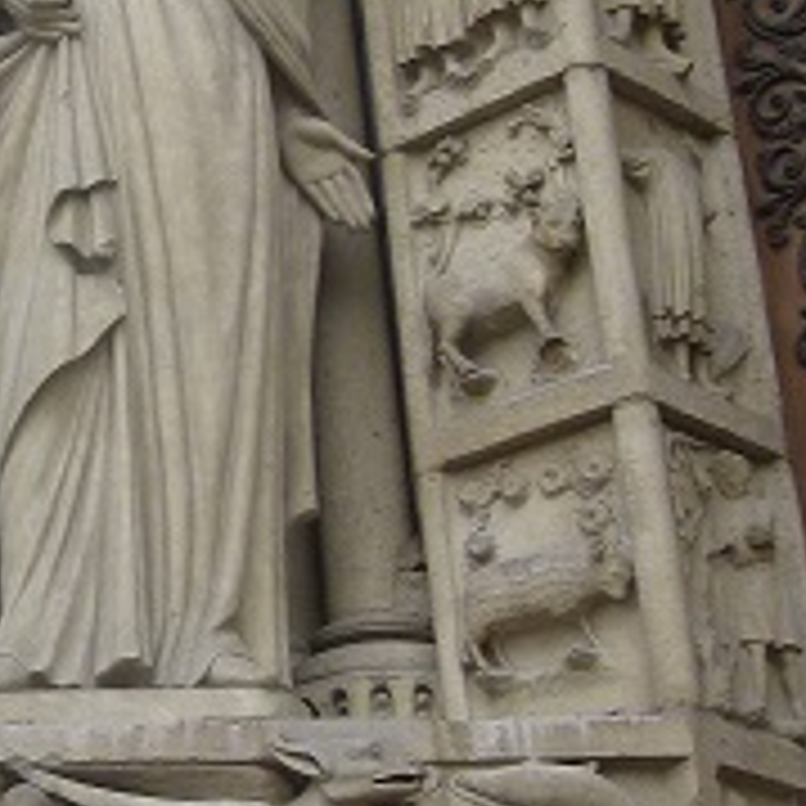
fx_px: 2661
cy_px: 374
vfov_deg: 17.2
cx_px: -464
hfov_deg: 15.6
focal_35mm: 101
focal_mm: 5.8
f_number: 3
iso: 100
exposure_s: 1/100
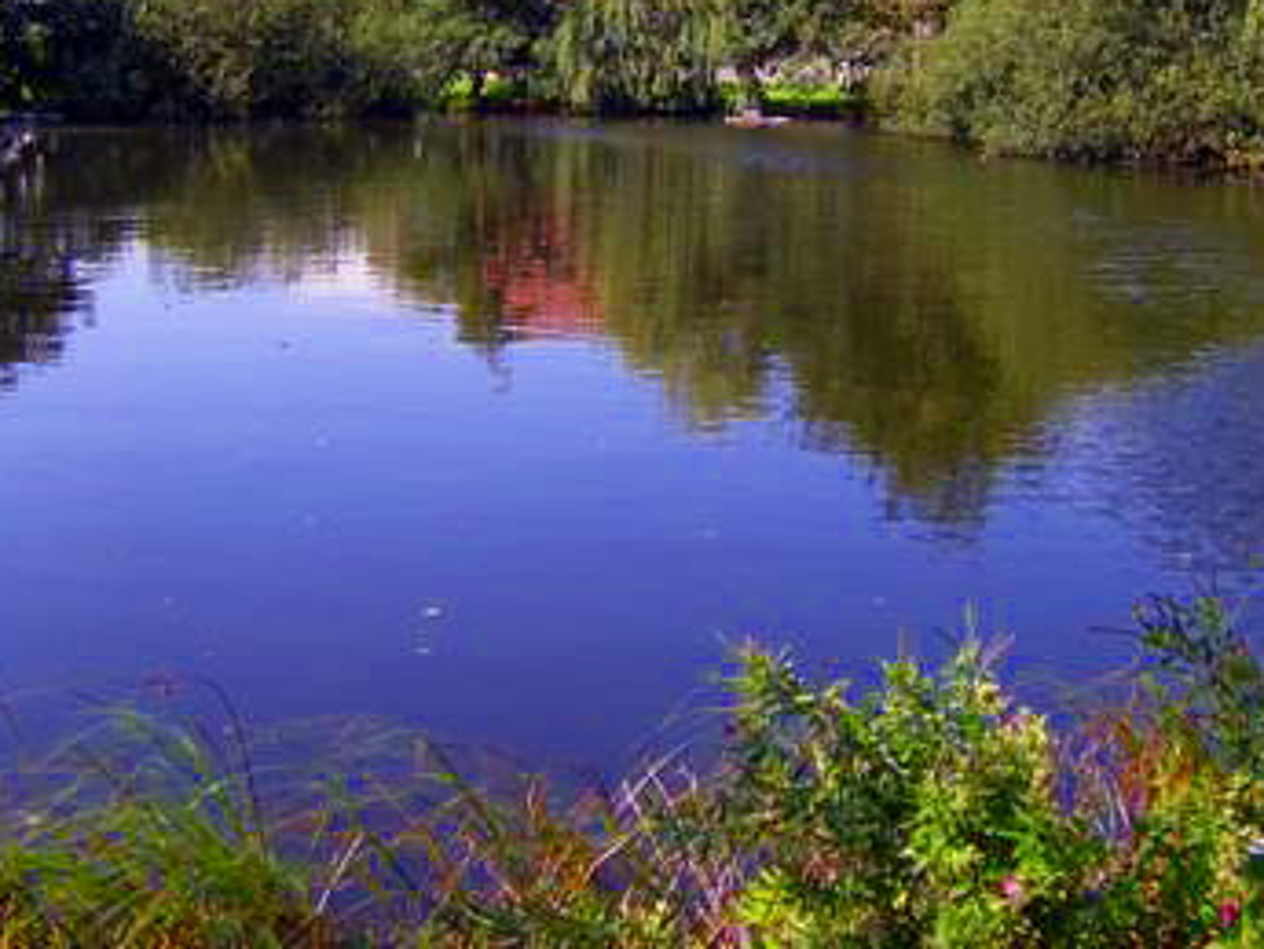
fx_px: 2009
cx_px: 700
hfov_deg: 34.9
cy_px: 288
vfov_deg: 26.4
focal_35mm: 55
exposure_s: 1/320
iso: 64
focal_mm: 6.3
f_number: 3.5
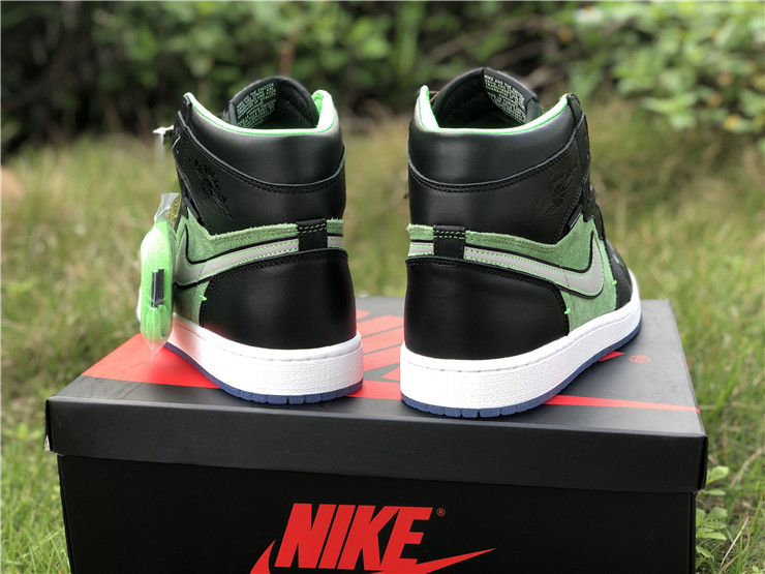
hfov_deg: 36.8
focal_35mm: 52
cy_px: 287
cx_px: 382
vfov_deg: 28.0
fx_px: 1149
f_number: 2.4
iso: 16
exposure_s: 1/120
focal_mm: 6
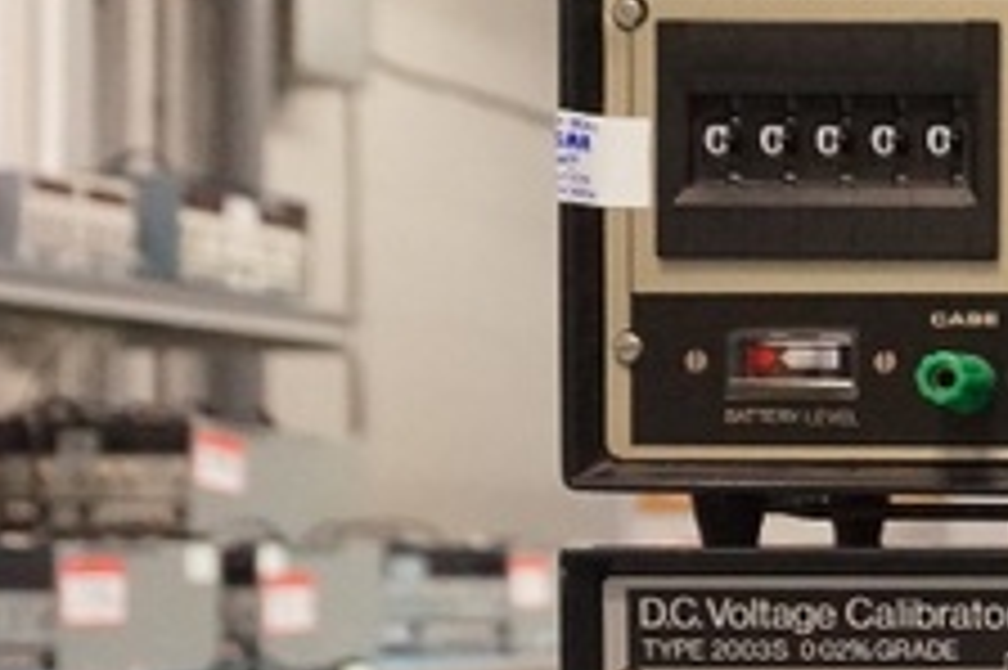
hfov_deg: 19.0
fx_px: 2563
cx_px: 1602
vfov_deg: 14.8
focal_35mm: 92
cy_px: 585
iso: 3200
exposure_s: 1/160
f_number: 4
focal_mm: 19
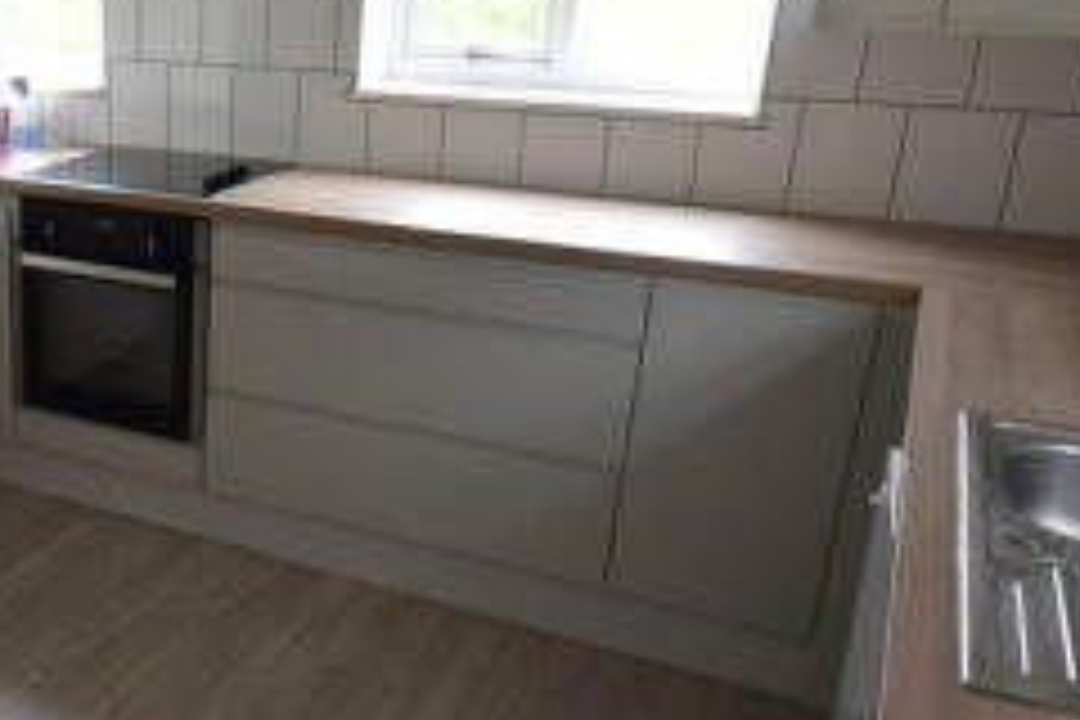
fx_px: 1230
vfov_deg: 32.6
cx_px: 56
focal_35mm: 41
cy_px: 376
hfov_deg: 42.4
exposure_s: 1/80
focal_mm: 10
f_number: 4.5
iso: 400
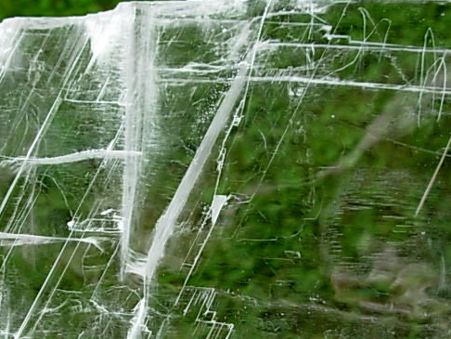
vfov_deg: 18.3
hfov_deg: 24.4
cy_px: 268
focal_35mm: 80
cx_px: 194
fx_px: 1043
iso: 50
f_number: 2.9
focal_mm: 6.3
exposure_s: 1/352
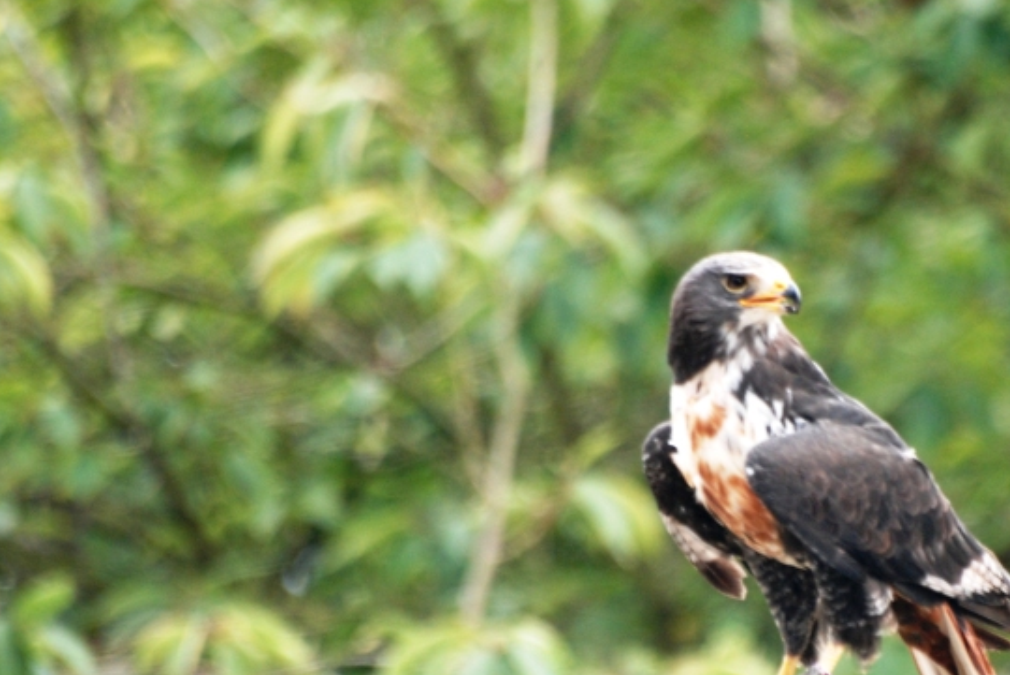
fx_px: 23950
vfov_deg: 1.6
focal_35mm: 853
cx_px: 812
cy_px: 446
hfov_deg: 2.4
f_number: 5.6
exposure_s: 1/125
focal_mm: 300
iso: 400
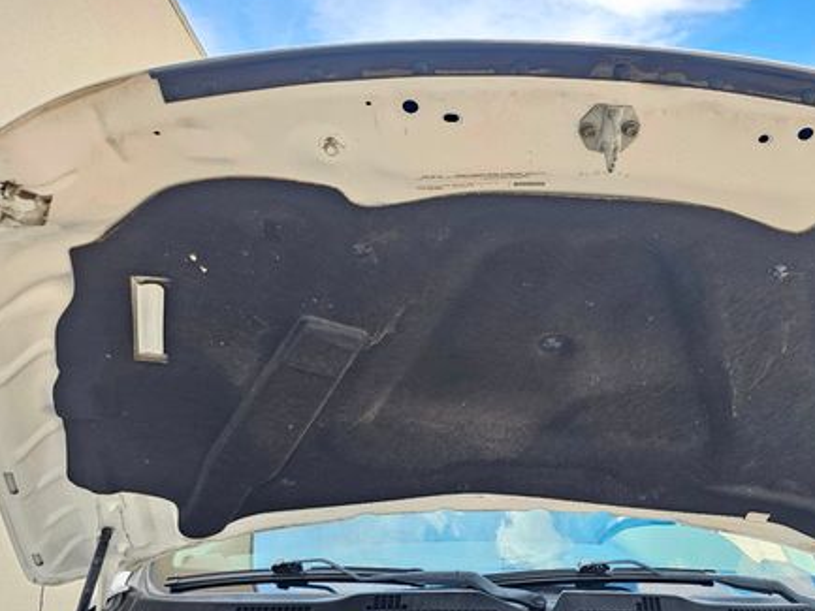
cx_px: 540
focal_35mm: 34
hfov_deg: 52.9
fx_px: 801
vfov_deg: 41.7
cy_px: 271
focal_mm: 6.3
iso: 25
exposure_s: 1/120
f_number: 1.7
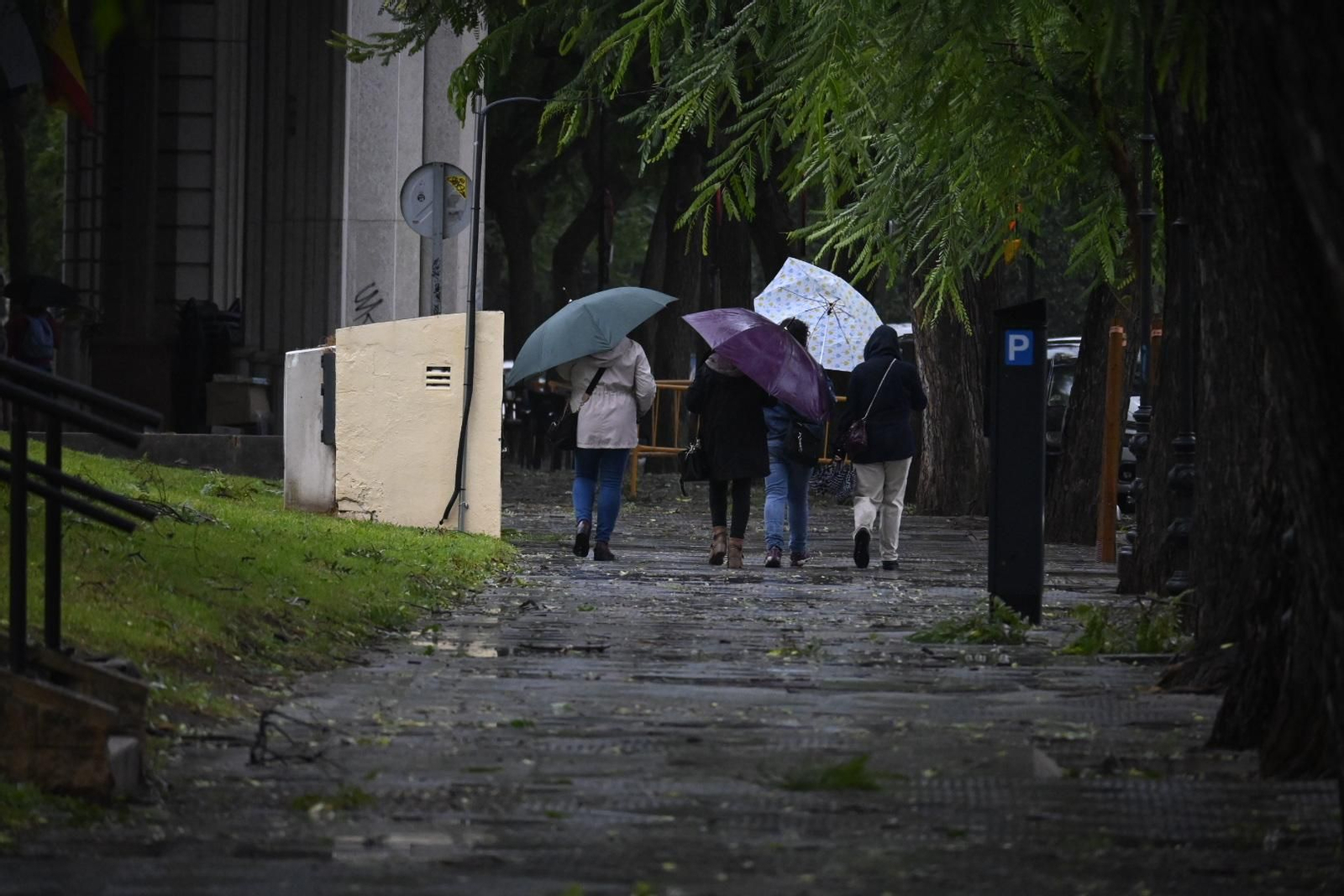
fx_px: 14000
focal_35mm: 375
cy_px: 448
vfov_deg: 3.7
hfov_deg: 5.5
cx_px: 672
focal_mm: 250
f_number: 6.3
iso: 4000
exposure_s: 1/160
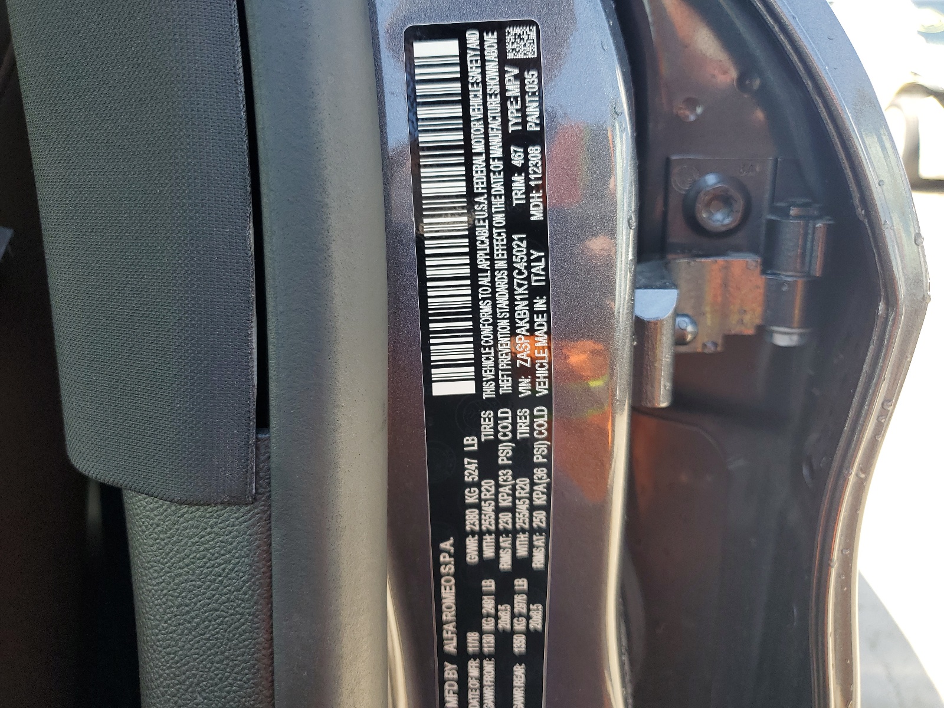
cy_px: 354
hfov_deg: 67.3
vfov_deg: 53.1
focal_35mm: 26
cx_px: 472
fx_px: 709
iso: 50
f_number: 1.5
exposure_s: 1/227
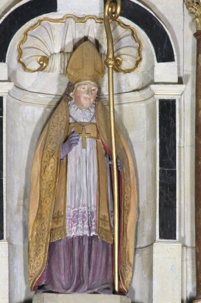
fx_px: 3779
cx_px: 100
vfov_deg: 4.6
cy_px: 152
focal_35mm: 450
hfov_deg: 3.0
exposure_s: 1/30
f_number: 8
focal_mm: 300
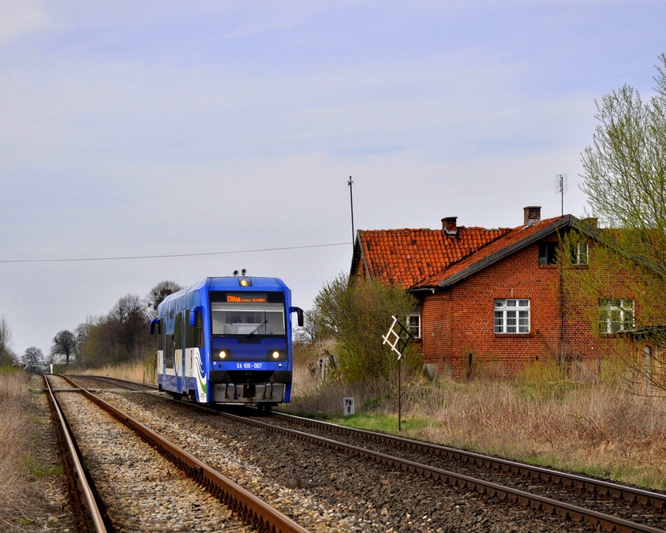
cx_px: 341
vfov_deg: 15.5
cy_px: 266
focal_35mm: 99
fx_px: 1951
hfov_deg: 19.4
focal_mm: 58
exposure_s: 1/800
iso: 200
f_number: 7.1
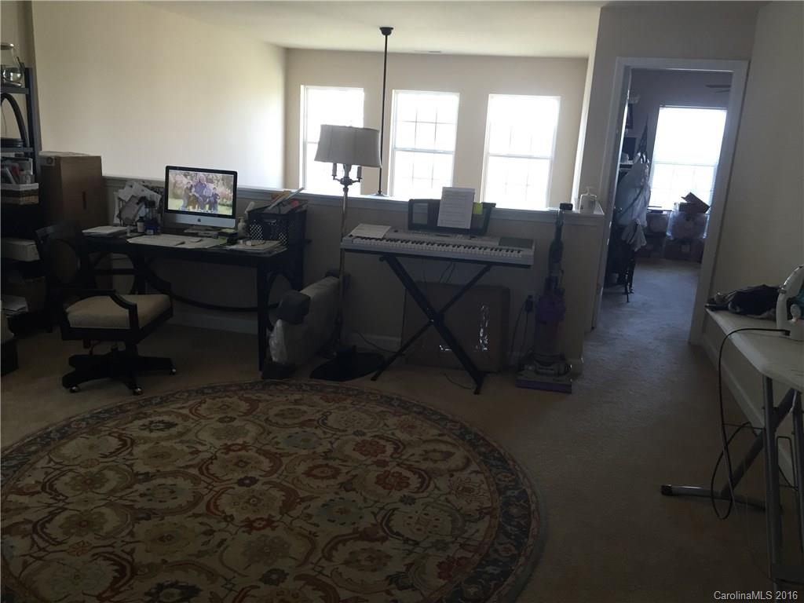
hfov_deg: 61.7
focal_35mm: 29
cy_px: 302
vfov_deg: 48.2
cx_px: 402
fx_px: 674
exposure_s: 1/30
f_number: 2.2
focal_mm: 4.15
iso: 40
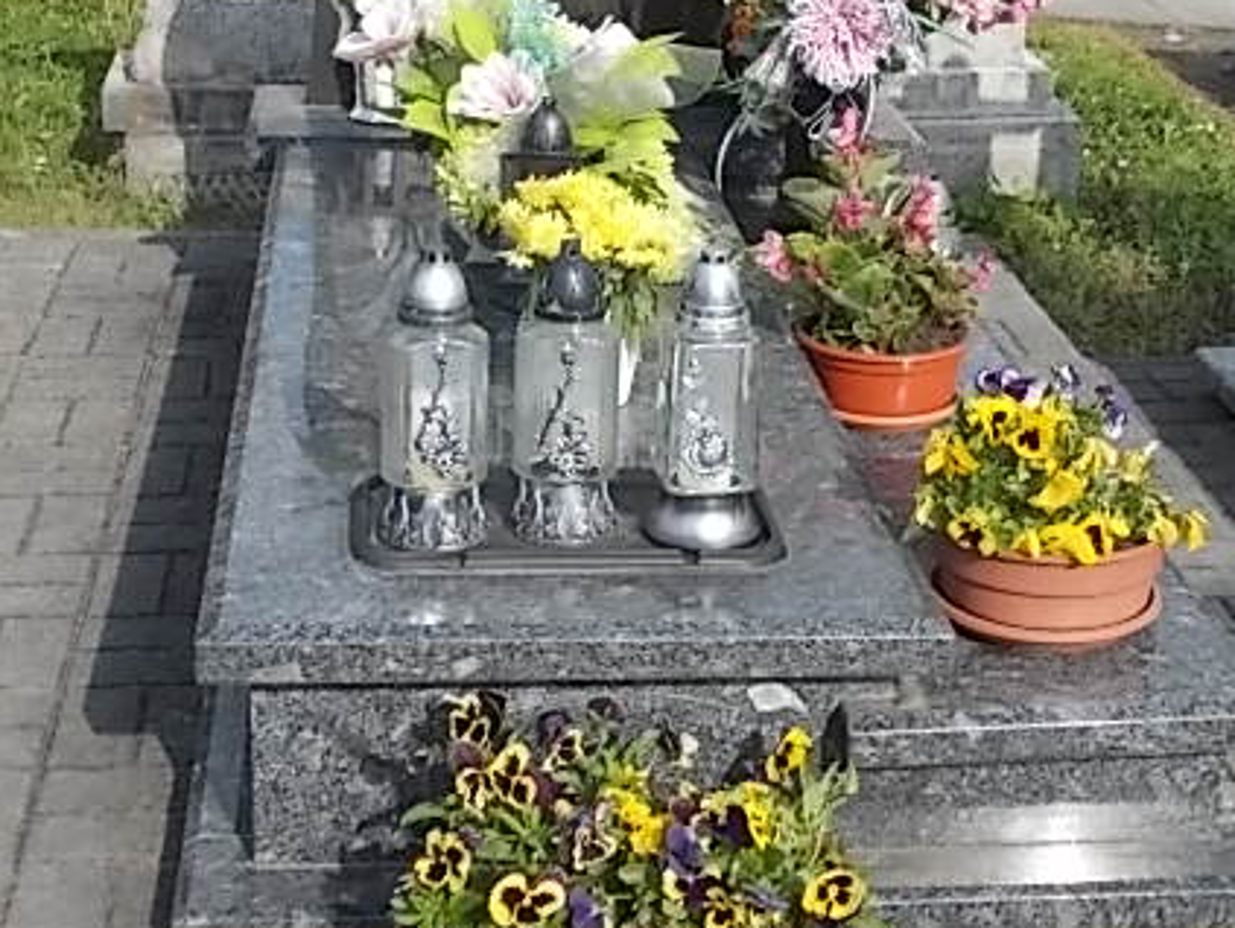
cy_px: 362
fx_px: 2321
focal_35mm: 65
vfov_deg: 22.6
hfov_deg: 29.7
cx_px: 721
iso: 80
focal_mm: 6.1
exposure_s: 1/125
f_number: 6.5
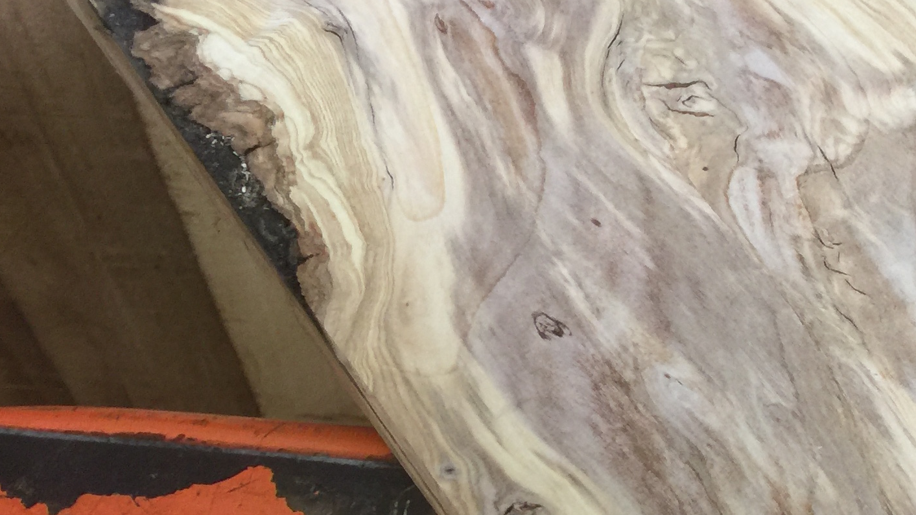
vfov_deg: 16.3
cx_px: 905
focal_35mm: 73
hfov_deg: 27.4
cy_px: 466
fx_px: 1773
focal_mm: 4.15
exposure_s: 1/15
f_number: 2.2
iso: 40
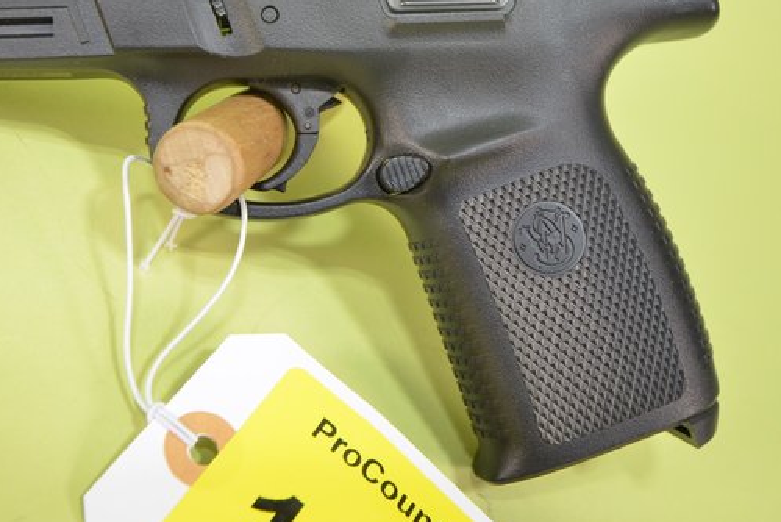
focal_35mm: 47
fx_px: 1020
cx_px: 272
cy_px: 163
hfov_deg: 41.4
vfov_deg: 28.5
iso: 500
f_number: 5
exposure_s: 1/125
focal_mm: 22
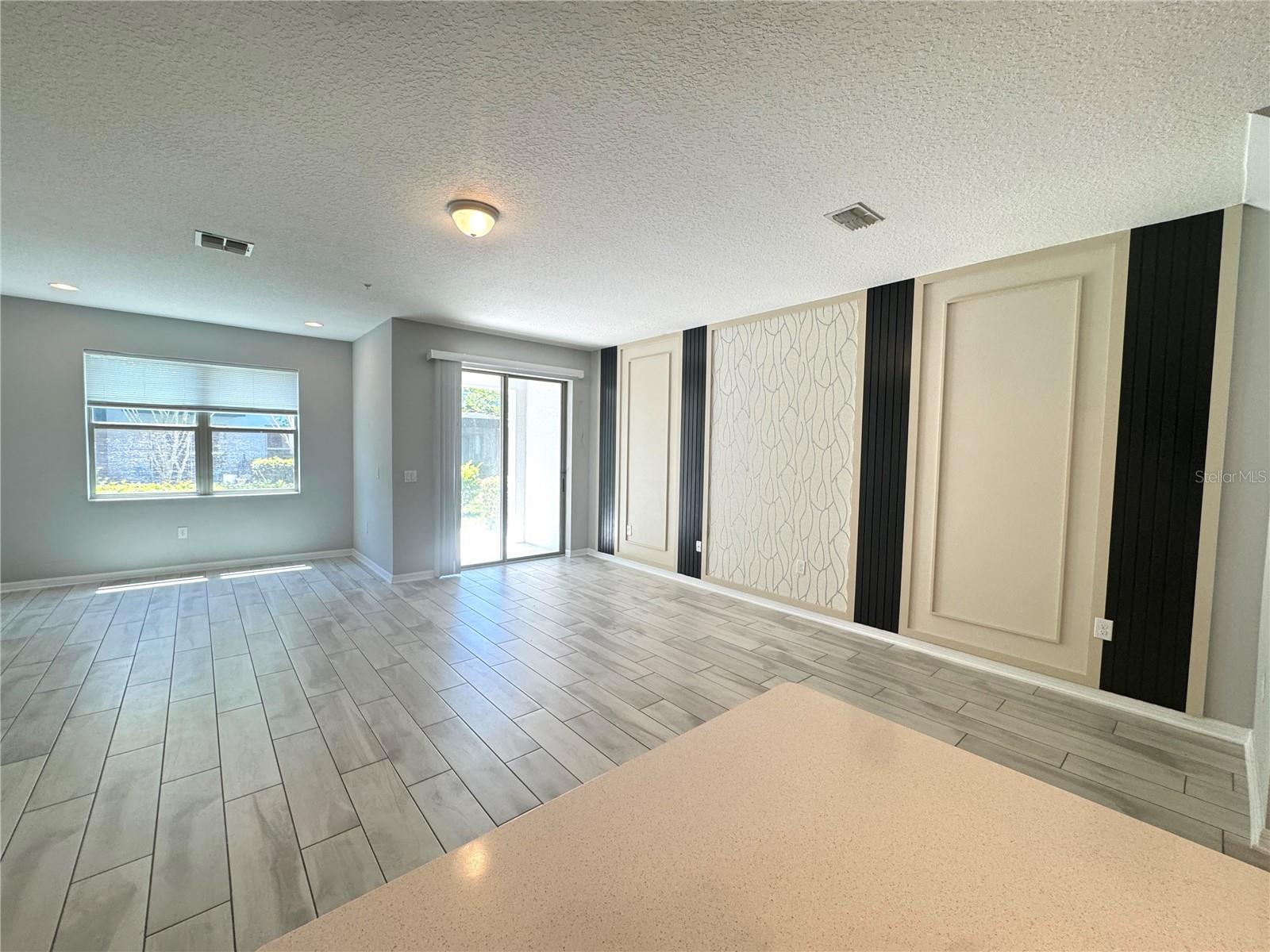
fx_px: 514
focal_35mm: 14
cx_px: 635
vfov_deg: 85.7
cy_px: 476
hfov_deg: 102.1
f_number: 2.2
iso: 200
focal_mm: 2.22
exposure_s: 1/120
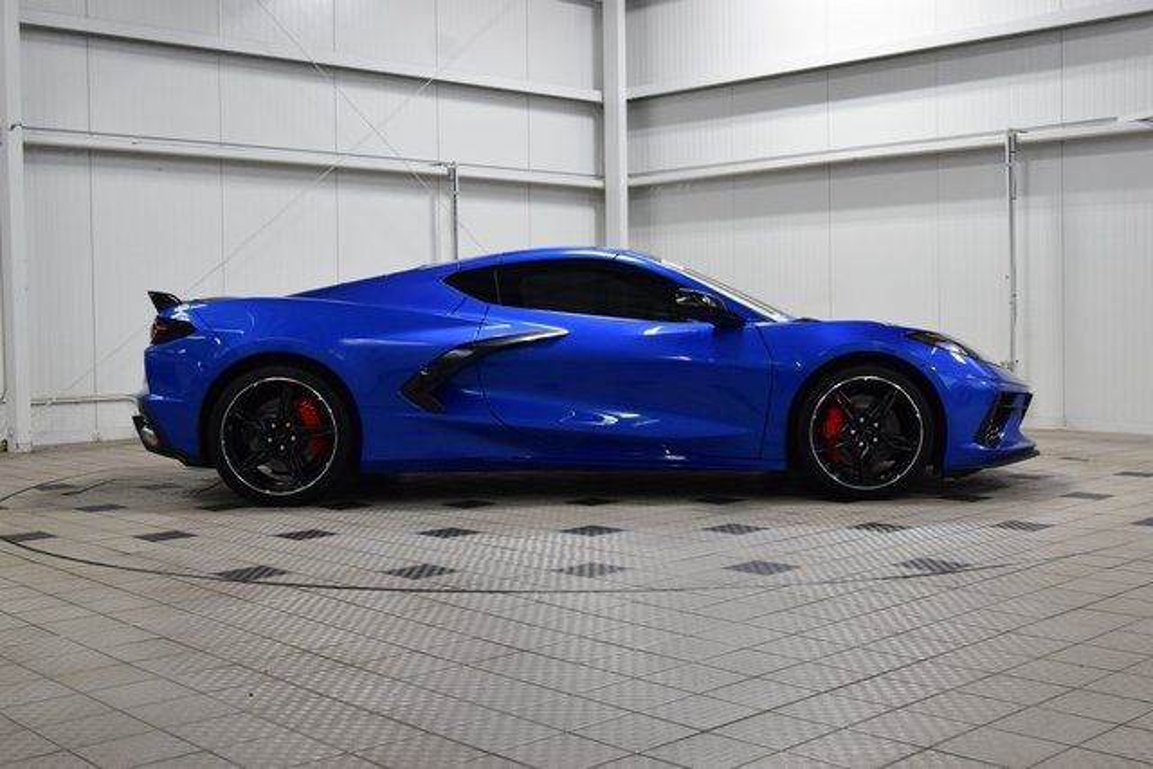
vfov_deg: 30.9
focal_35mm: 44
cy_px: 384
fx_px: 1393
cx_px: 576
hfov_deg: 45.0
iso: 1600
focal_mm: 29
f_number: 7.1
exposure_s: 1/60
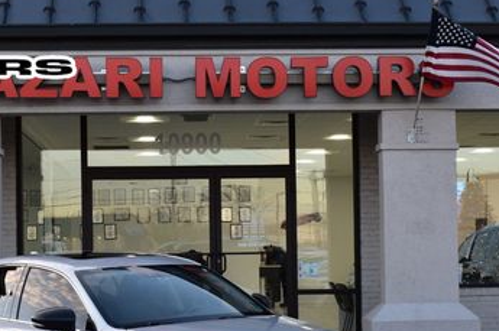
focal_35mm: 78
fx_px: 1080
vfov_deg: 17.4
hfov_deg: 26.0
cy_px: 243
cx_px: 230
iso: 400
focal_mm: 28
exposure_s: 1/60
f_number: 8
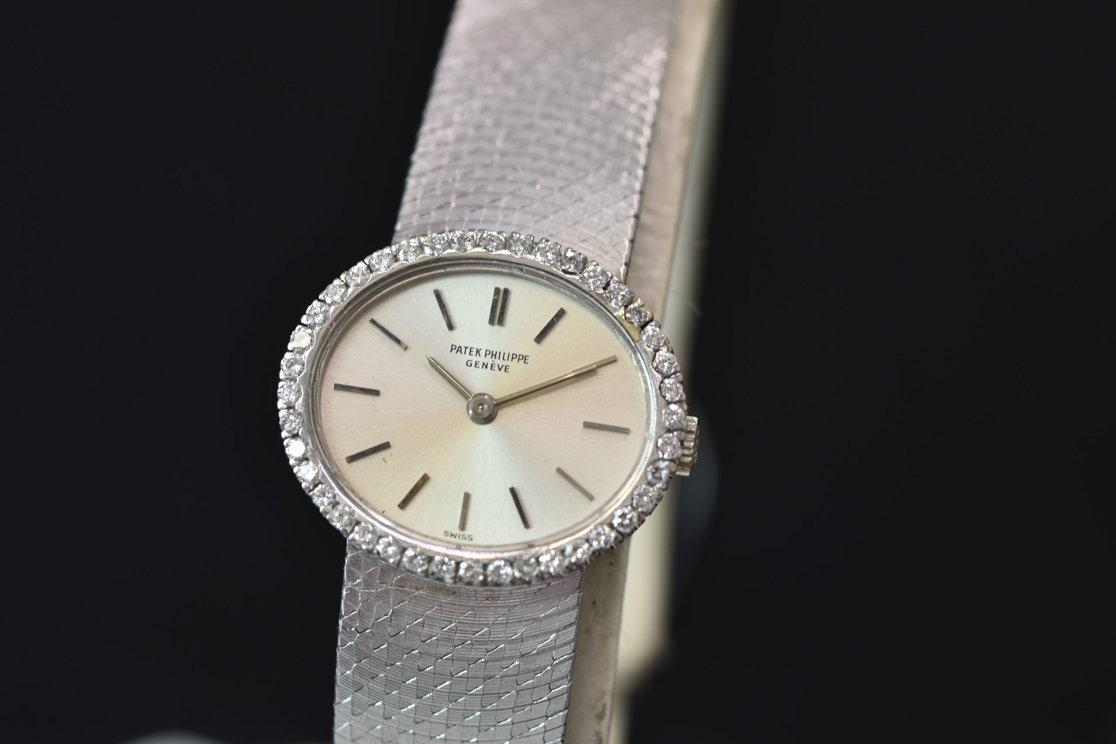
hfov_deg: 15.2
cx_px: 558
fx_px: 4185
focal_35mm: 135
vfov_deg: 10.2
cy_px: 372
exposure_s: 1/30
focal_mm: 90
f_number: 5
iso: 100
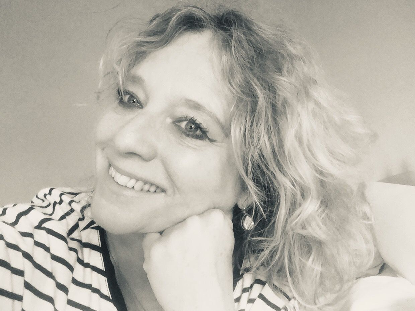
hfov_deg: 58.4
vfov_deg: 45.4
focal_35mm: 31
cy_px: 156
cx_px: 208
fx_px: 372
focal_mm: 2.65
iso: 50
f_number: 2.2
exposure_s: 1/33
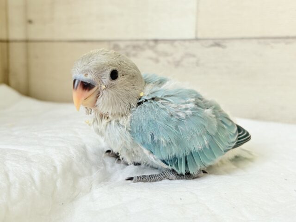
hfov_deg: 36.8
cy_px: 111
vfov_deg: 28.0
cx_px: 148
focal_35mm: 52
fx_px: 445
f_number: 1.6
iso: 50
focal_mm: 5.96
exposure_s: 1/120
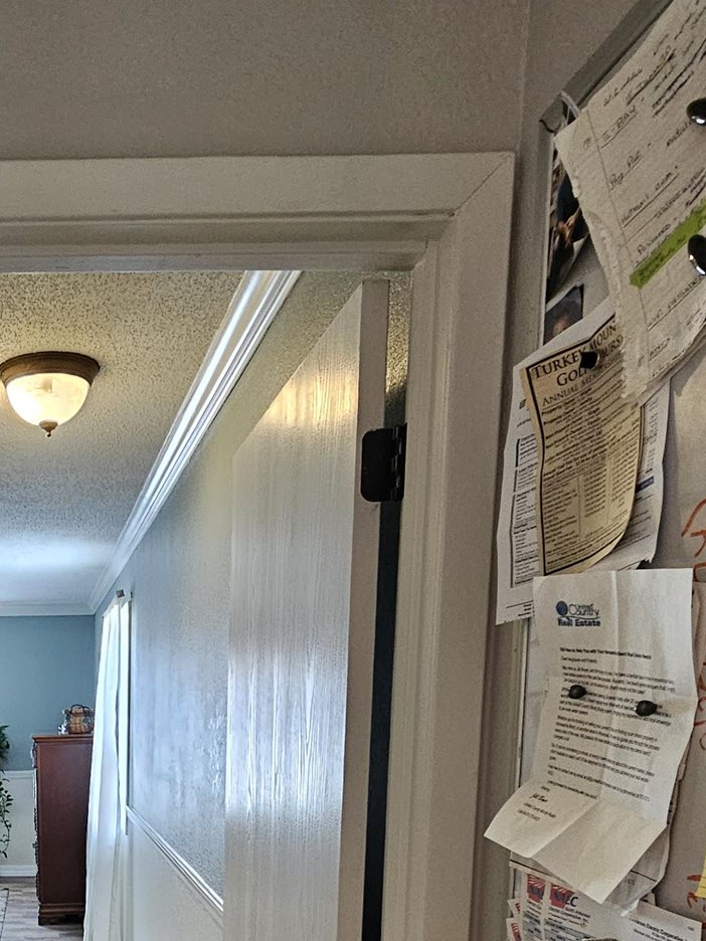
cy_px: 844
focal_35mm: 32
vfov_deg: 50.5
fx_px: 870
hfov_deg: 39.5
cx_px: 16
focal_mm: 2.2
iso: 320
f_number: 2.2
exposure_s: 1/30
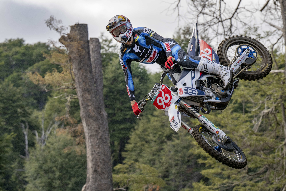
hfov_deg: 16.9
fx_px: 961
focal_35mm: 121
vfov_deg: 11.3
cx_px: 156
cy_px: 104
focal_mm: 105
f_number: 5
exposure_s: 1/1000
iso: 400
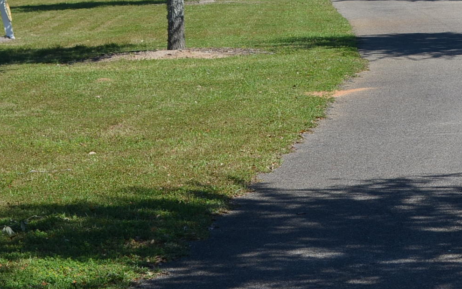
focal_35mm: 167
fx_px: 2103
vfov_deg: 7.8
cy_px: -82
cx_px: 436
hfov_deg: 12.4
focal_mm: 44
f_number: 8
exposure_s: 1/250
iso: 100
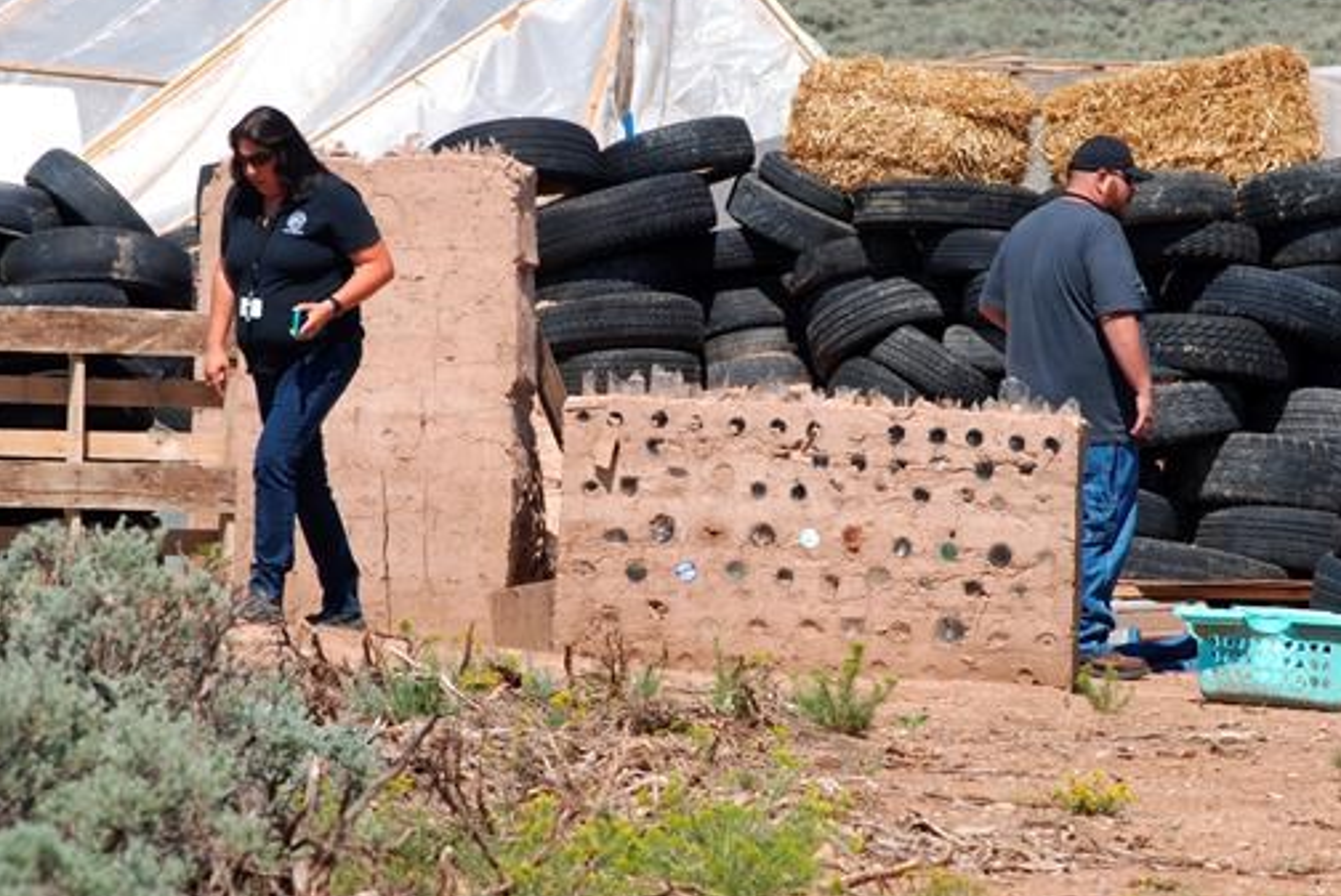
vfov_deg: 3.6
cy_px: 411
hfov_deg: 5.3
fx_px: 14428
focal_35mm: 387
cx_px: 641
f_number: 14
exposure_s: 1/125
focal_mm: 200
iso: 125
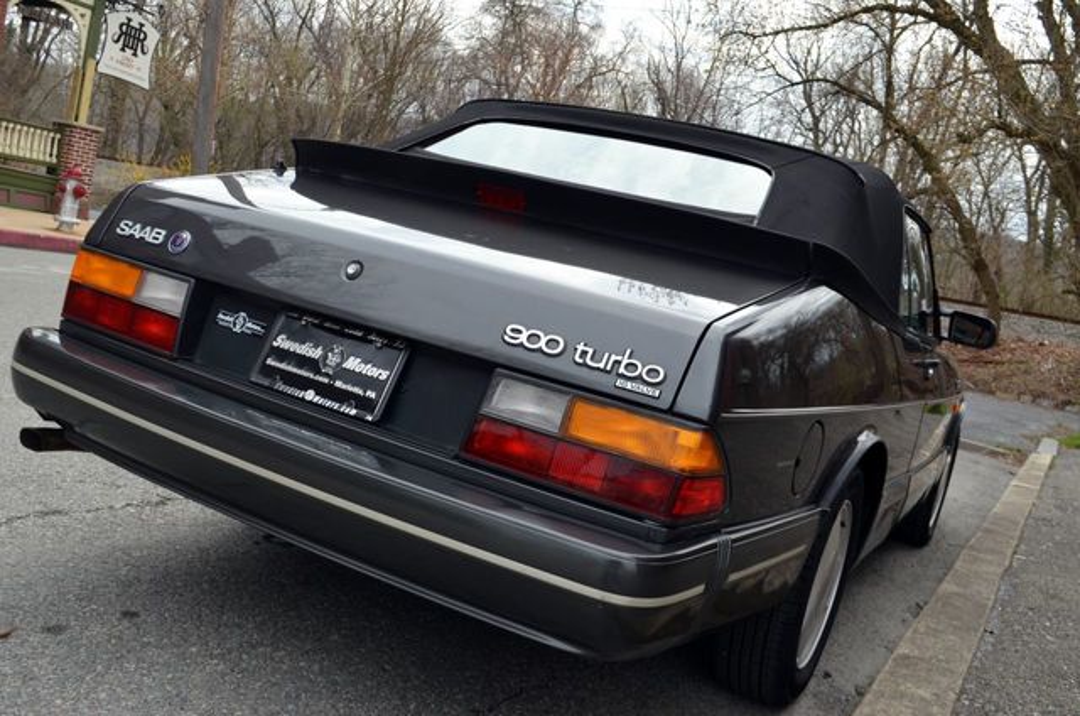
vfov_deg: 36.7
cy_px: 358
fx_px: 1078
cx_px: 540
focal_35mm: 36
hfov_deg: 53.2
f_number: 8
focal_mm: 24
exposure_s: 1/250
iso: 200
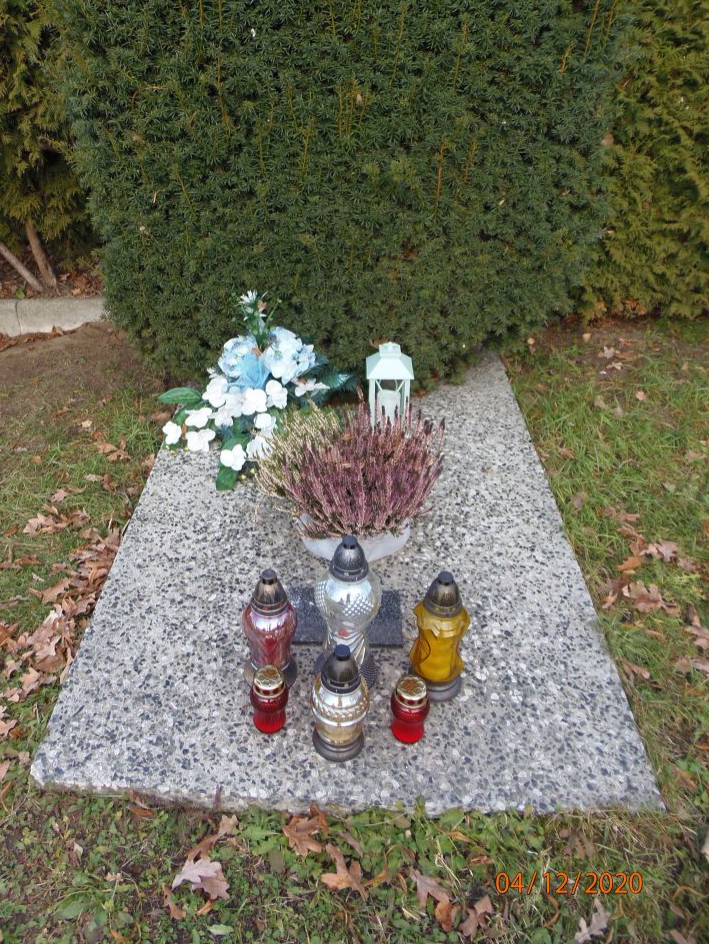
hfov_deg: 53.0
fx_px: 710
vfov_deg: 67.2
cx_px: 329
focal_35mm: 26
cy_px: 445
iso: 64
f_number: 2.9
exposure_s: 1/125
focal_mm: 4.3
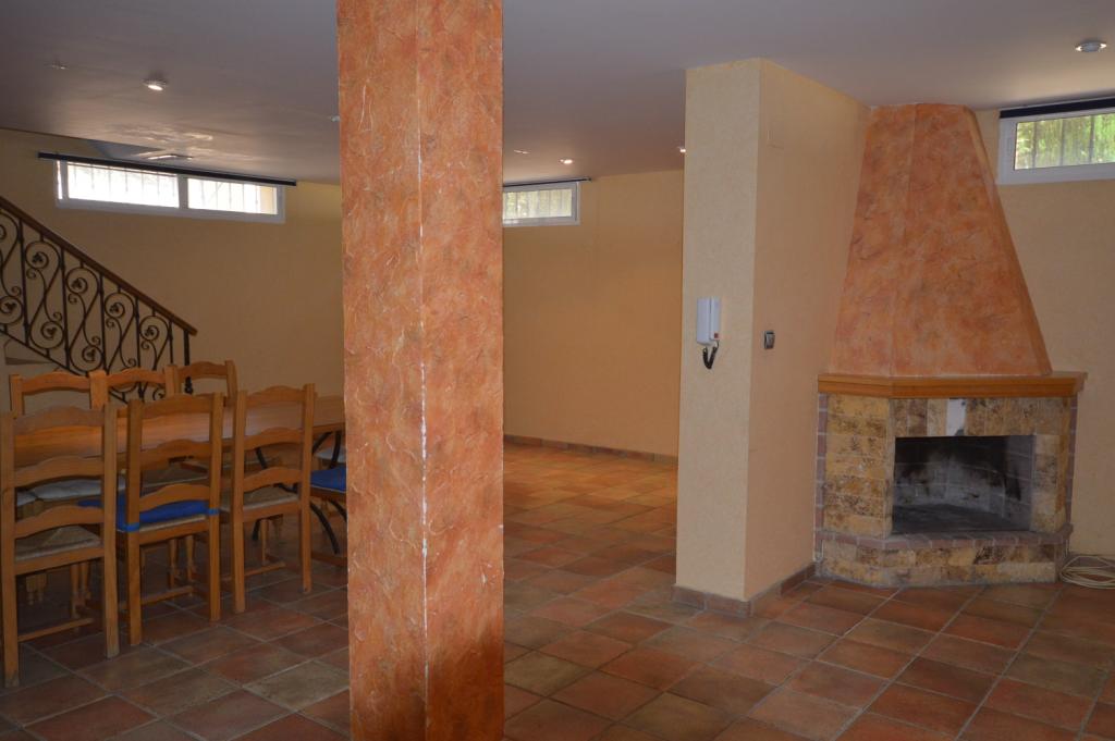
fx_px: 928
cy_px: 370
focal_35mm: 30
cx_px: 558
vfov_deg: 43.5
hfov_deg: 62.0
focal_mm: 20
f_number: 5.6
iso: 800
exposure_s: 1/60
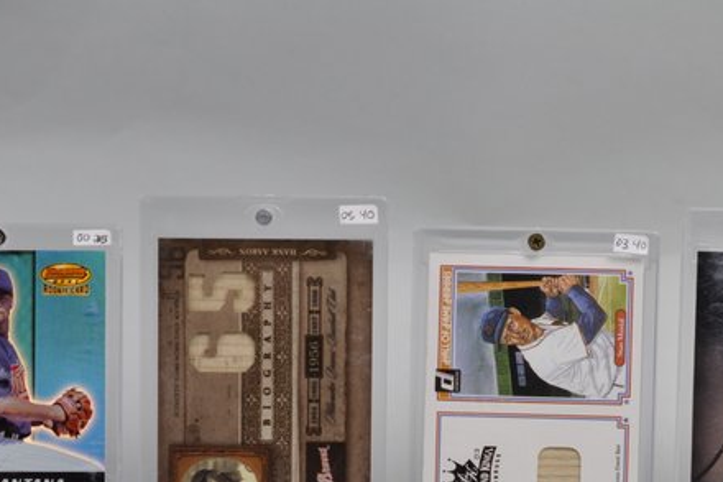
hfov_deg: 21.0
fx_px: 1947
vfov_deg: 14.0
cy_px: 386
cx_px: 406
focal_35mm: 97
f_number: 4.5
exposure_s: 1/80
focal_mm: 40
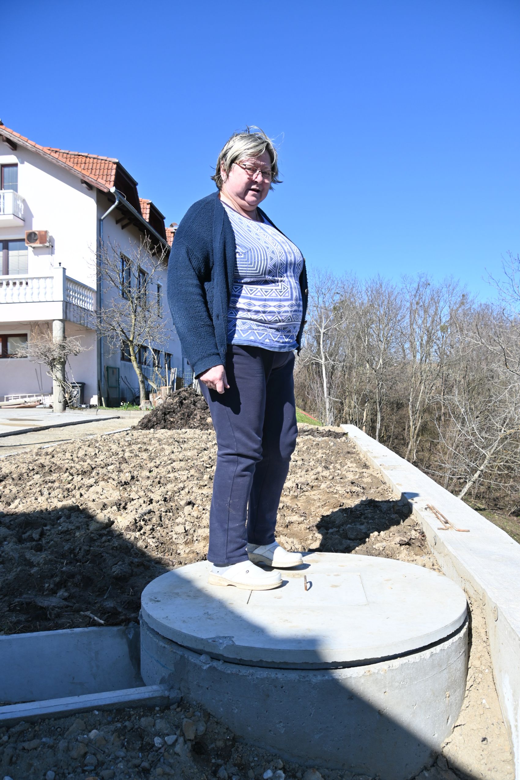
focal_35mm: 27
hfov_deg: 47.9
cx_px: 260
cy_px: 390
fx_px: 585
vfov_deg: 67.4
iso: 100
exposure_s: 1/400
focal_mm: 18
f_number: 5.6
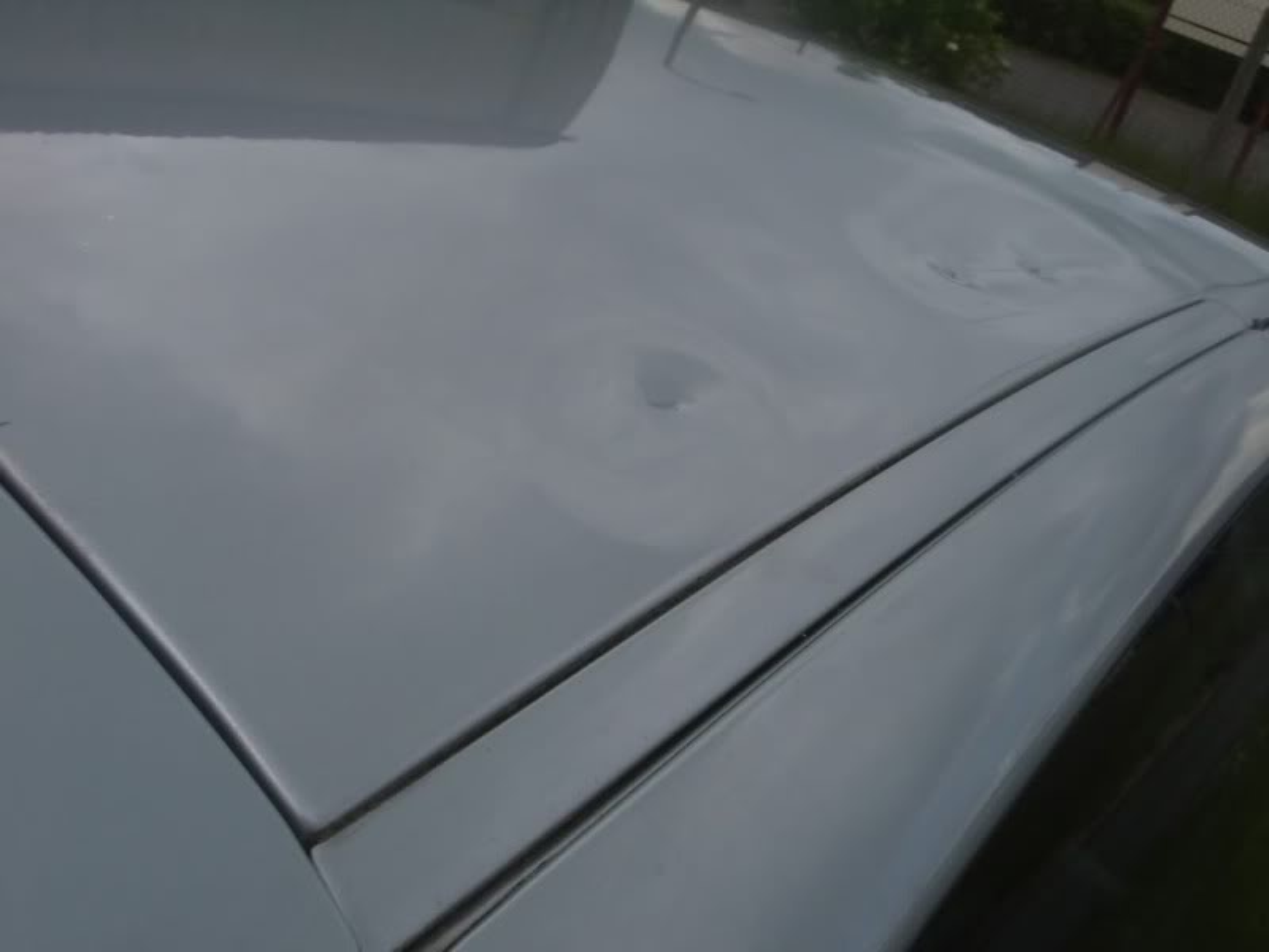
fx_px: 1503
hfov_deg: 45.8
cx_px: 634
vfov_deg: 35.1
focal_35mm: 41
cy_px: 476
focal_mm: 6.8
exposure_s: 1/500
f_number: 4.6
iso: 80
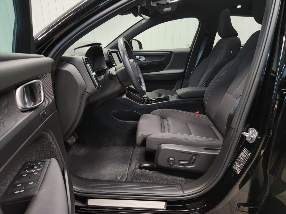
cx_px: 143
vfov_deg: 58.9
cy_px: 107
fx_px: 190
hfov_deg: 73.9
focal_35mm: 23
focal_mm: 5.4
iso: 320
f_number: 1.8
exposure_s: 1/100
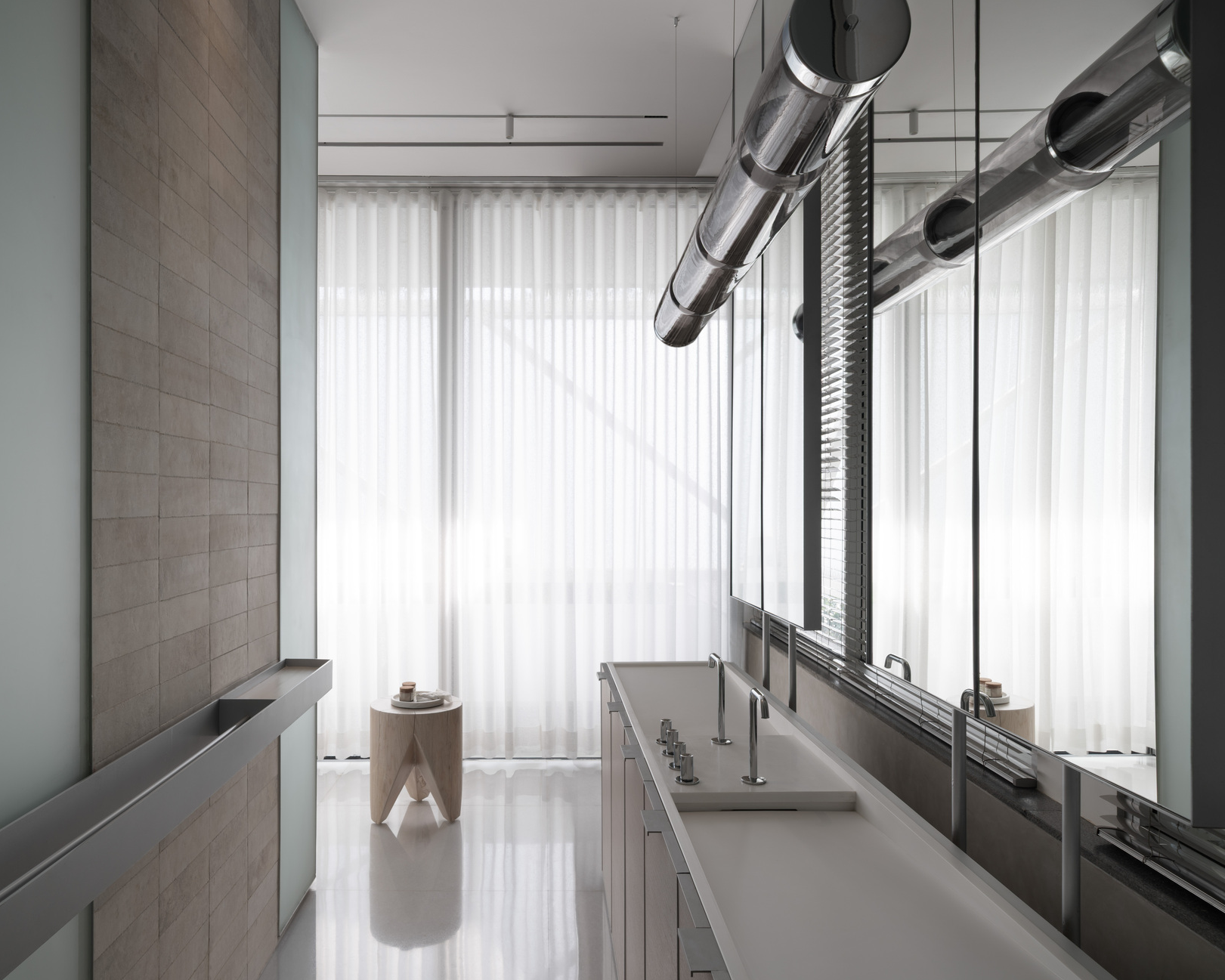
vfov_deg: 63.1
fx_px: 798
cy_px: 487
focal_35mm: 22
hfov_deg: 74.7
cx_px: 530
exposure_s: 1/2
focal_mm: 19
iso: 100
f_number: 9
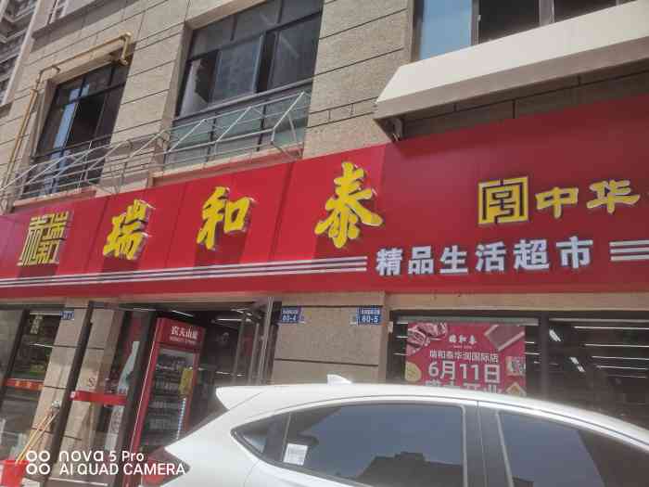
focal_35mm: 26
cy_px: 244
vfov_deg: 53.1
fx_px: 487
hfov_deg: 67.3
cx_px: 324
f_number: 1.8
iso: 50
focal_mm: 4.75
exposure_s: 1/1250
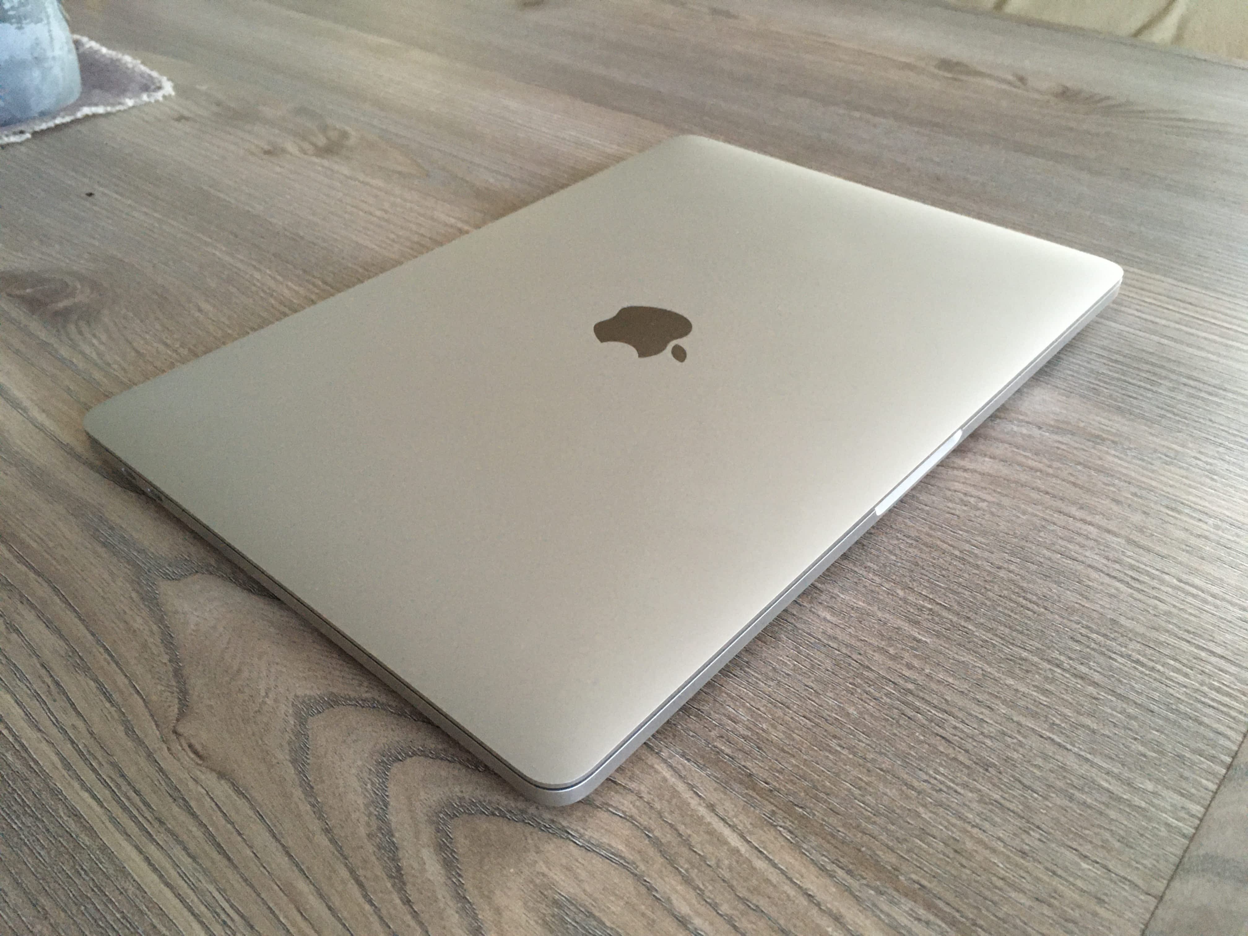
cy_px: 468
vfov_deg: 48.2
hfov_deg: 61.7
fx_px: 1046
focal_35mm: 29
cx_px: 624
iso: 250
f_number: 2.2
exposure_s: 1/33
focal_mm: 4.15
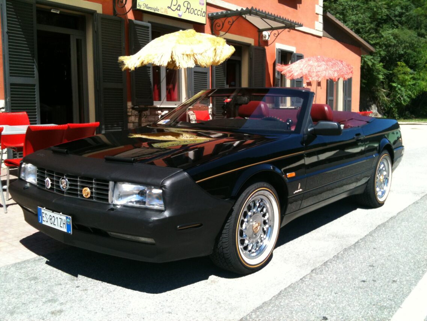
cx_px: 214
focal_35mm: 35
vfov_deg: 40.7
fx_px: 432
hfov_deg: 52.6
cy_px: 160
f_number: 2.8
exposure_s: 1/716
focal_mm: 3.85
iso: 64
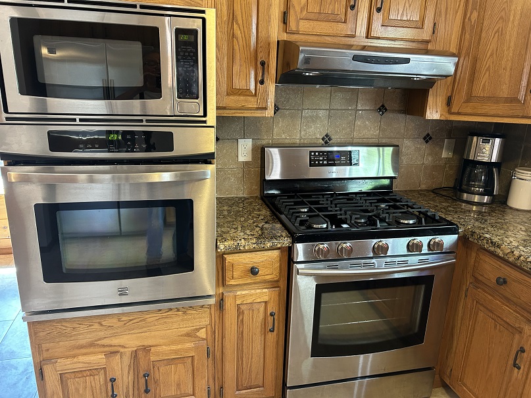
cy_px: 199
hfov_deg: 67.3
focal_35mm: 26
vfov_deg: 53.1
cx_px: 266
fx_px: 399
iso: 250
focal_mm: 5.7
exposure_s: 1/60
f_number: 1.5
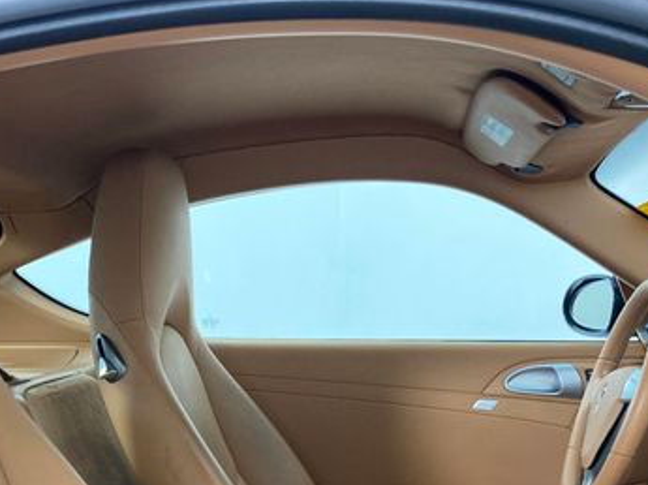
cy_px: 429
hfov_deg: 36.3
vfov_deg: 27.1
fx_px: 972
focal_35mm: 52
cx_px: 195
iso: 80
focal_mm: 3.99
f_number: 1.8
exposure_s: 1/120
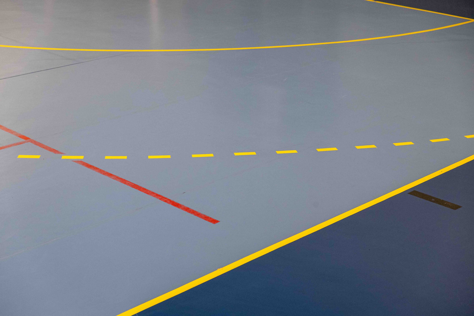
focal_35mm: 67
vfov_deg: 20.3
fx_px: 882
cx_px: 237
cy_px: 158
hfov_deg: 30.1
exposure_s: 1/125
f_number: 4
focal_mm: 44.4
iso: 800
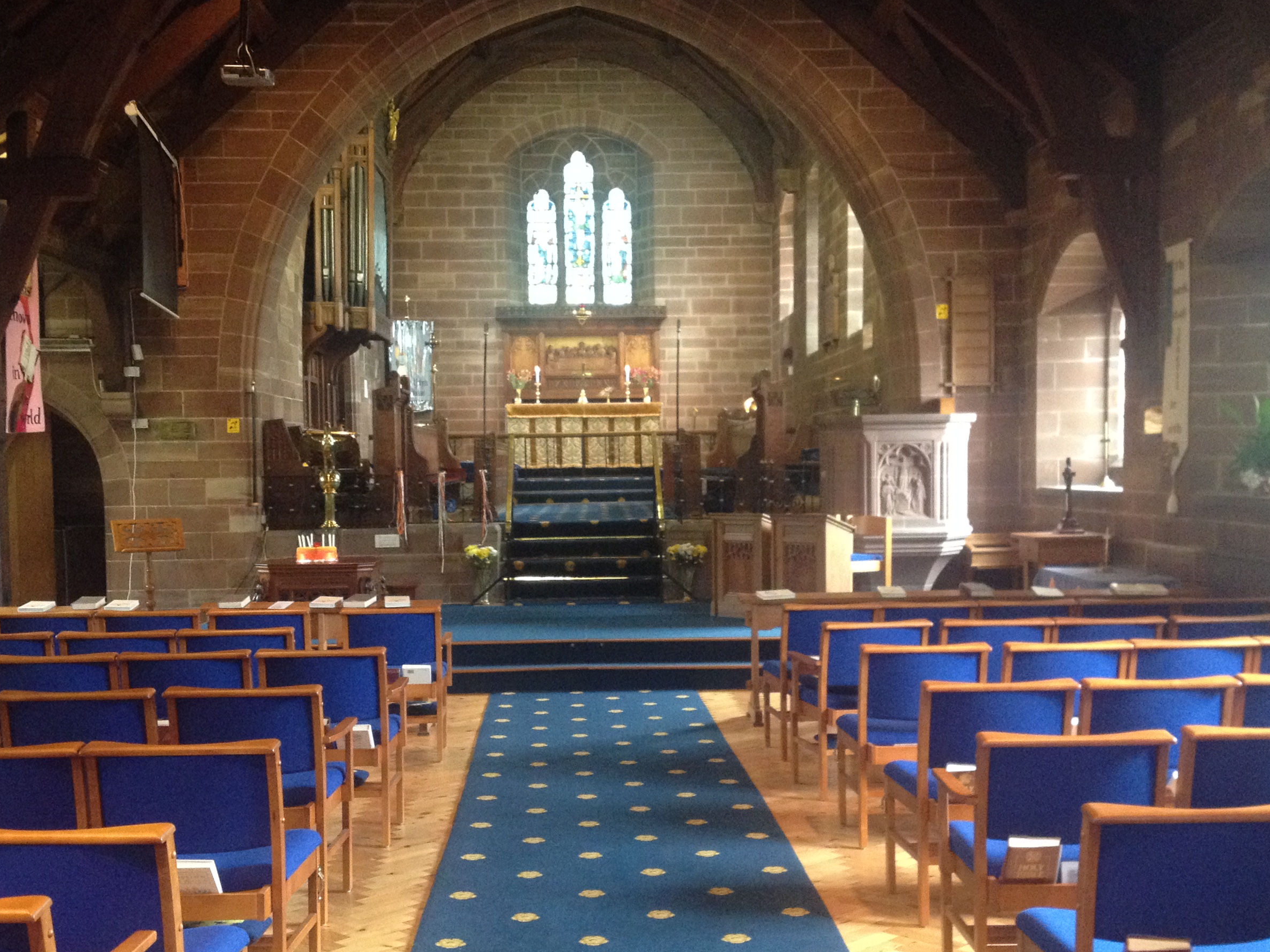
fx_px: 1761
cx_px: 649
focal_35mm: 48
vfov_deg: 30.2
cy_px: 548
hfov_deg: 39.7
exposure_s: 1/20
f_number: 2.4
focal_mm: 4.28
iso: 250
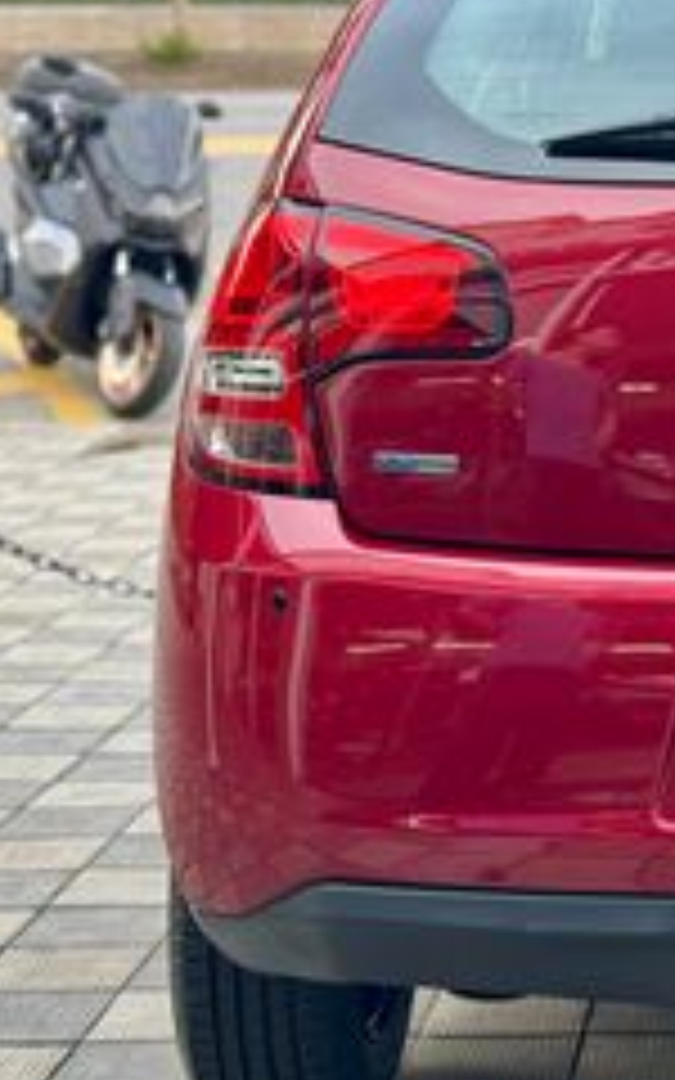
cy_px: 436
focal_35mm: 100
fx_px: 2943
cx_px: 900
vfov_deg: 20.8
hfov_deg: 12.6
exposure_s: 1/60
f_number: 1.78
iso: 125
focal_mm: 6.76
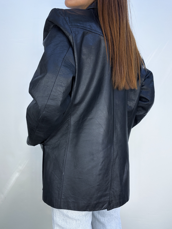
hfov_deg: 56.8
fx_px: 159
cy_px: 114
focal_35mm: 24
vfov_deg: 71.6
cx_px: 86
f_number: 1.78
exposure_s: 1/355
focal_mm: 6.86
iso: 80
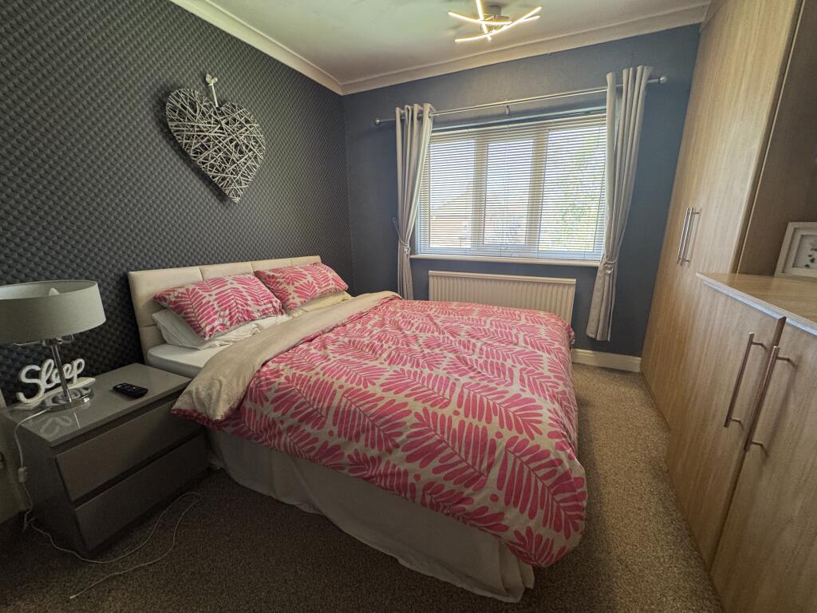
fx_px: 330
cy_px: 306
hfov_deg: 102.1
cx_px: 408
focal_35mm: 14
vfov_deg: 85.7
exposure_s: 1/100
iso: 200
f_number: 2.2
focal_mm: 2.22
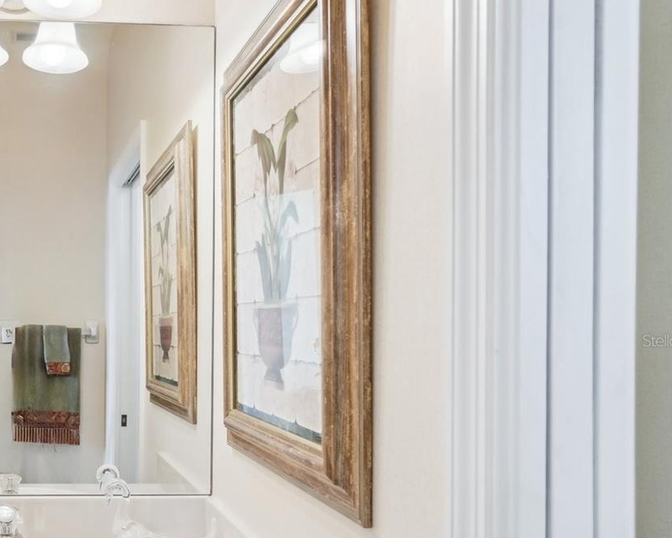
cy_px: 340
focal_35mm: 32
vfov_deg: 45.5
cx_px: 62
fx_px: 635
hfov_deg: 49.4
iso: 400
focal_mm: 17.5
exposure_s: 1/13
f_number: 8
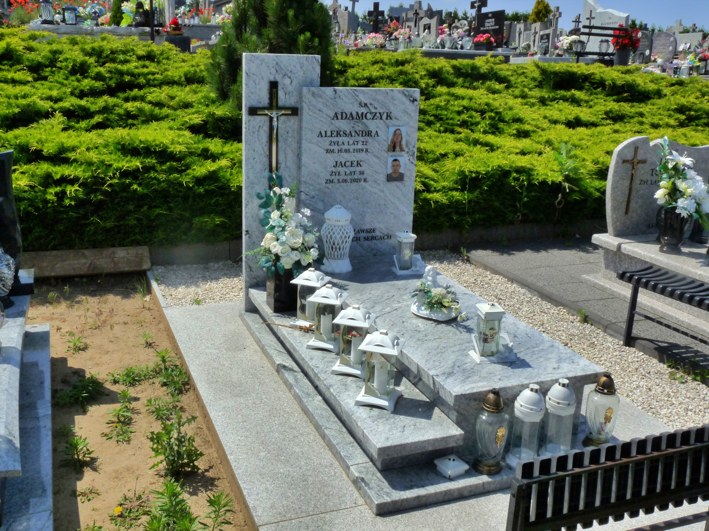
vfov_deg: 39.7
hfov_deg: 51.4
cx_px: 354
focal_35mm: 36
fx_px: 737
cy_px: 266
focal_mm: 6.4
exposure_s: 1/640
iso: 160
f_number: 8
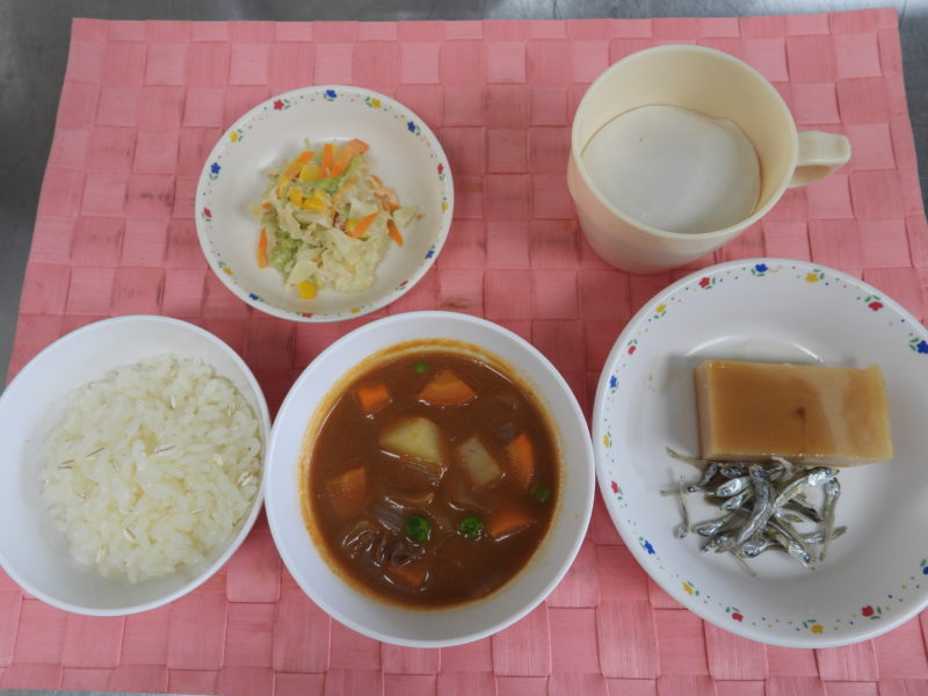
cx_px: 464
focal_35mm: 24
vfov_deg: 56.8
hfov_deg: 71.6
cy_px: 348
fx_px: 643
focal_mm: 4.3
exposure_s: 1/30
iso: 100
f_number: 2.8
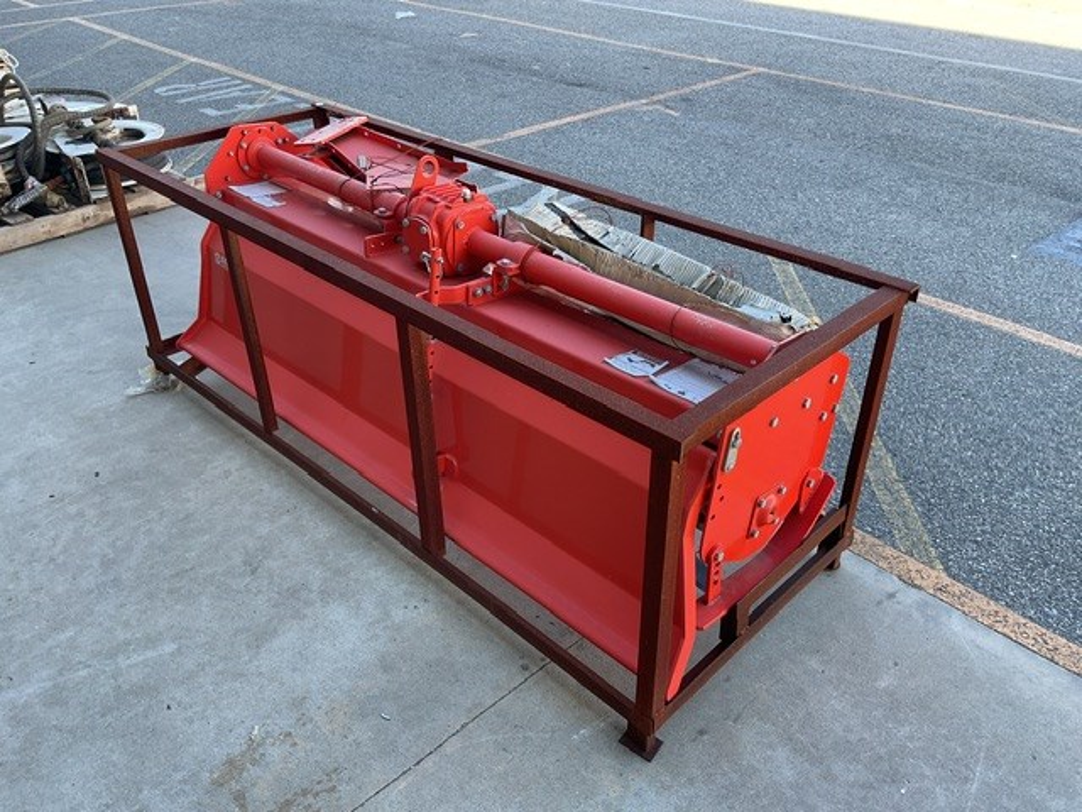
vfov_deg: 48.2
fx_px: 906
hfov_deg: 61.7
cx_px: 541
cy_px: 406
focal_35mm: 29
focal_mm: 3
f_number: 1.8
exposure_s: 1/120
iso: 25
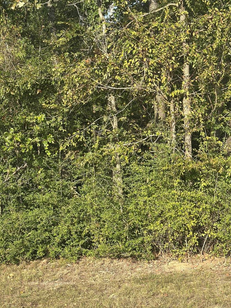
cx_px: 126
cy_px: 124
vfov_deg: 30.2
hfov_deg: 22.9
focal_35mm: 64
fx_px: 569
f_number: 1.78
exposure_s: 1/1305
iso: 80
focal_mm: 6.86
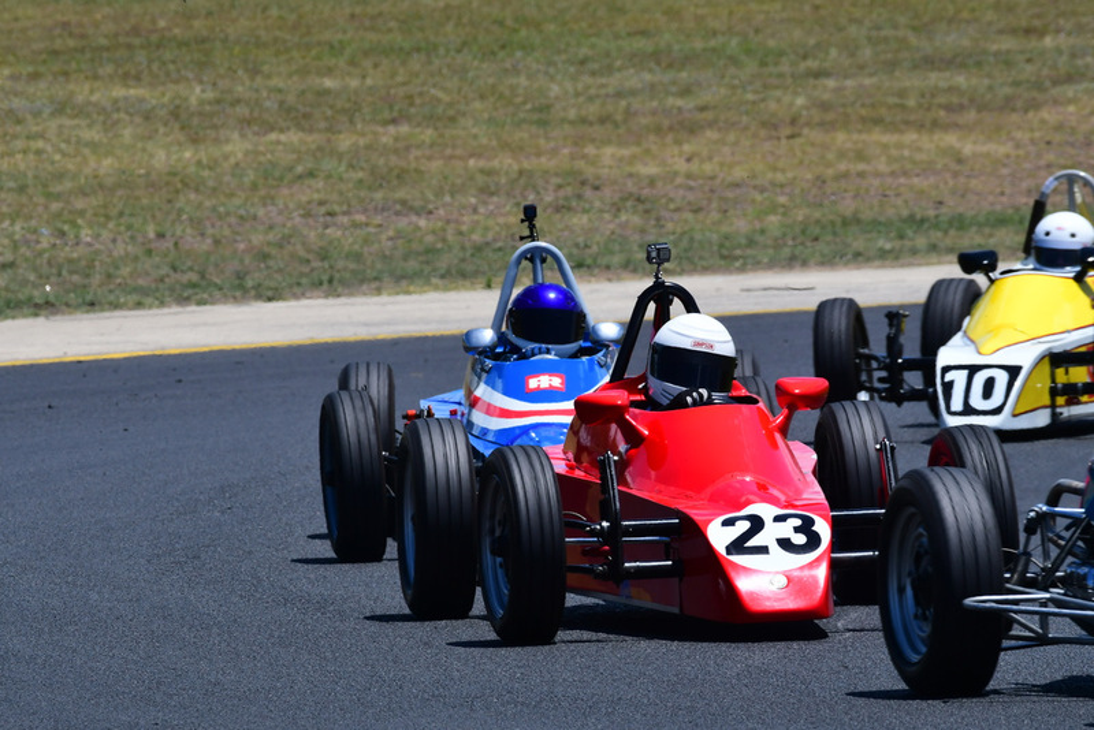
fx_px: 15959
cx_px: 547
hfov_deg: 3.9
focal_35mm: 525
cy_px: 365
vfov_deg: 2.6
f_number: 11
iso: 320
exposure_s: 1/640
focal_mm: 350
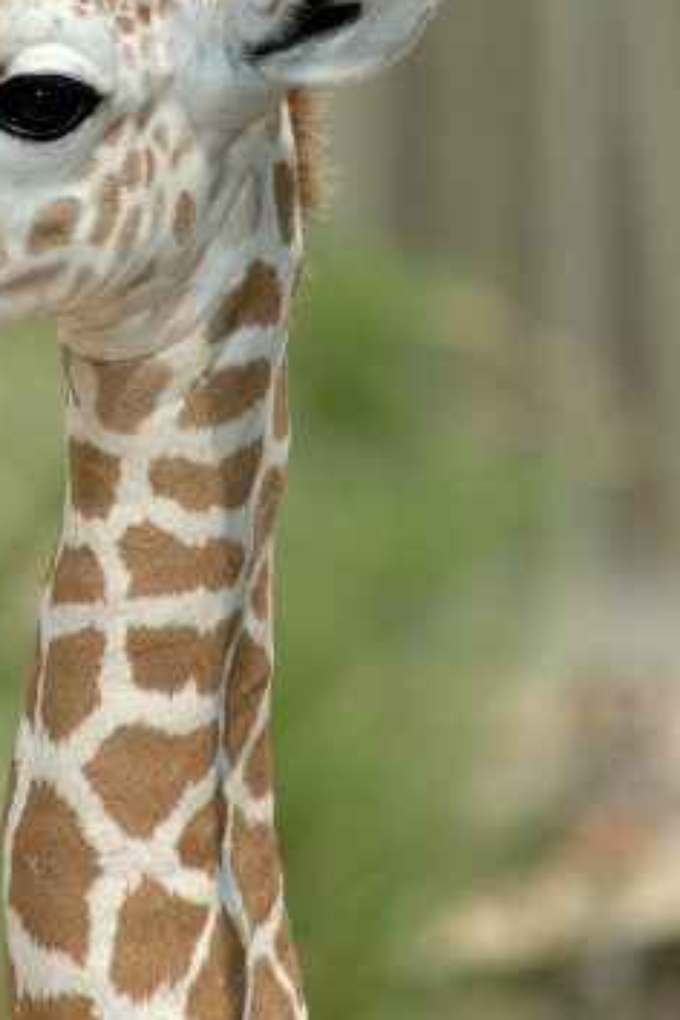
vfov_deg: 2.1
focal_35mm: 976
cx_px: 56
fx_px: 27651
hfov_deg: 1.4
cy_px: 251
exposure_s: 1/500
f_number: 8
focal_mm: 300
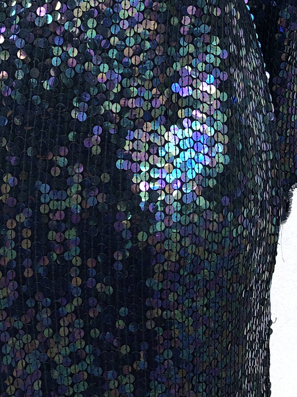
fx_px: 869
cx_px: 46
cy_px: -117
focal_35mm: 76
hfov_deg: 19.1
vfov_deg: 22.9
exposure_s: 1/120
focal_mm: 3.99
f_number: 1.8
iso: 32
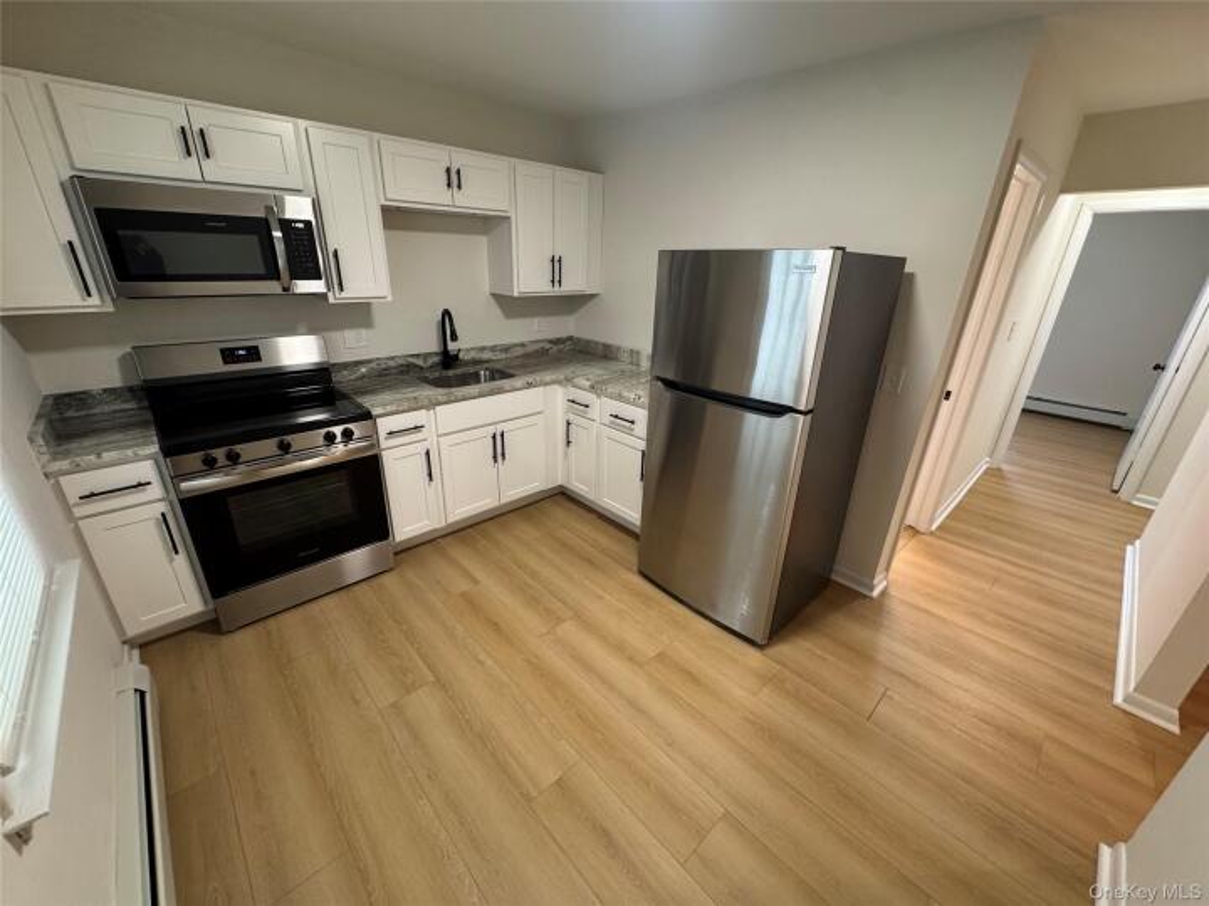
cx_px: 604
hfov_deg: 102.1
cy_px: 453
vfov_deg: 85.7
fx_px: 489
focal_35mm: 14
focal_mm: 2.22
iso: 200
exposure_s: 1/60
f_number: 2.2
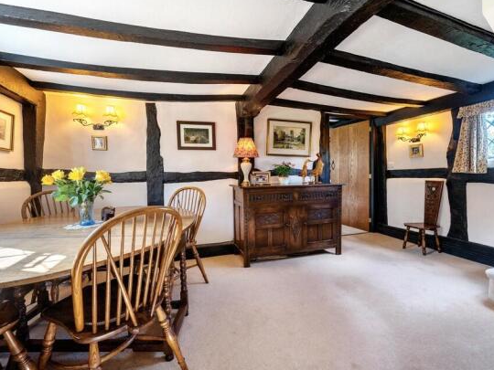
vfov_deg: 85.6
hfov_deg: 102.0
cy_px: 175
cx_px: 256
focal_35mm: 14
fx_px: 200
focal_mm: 12
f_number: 8
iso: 100
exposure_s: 1/25
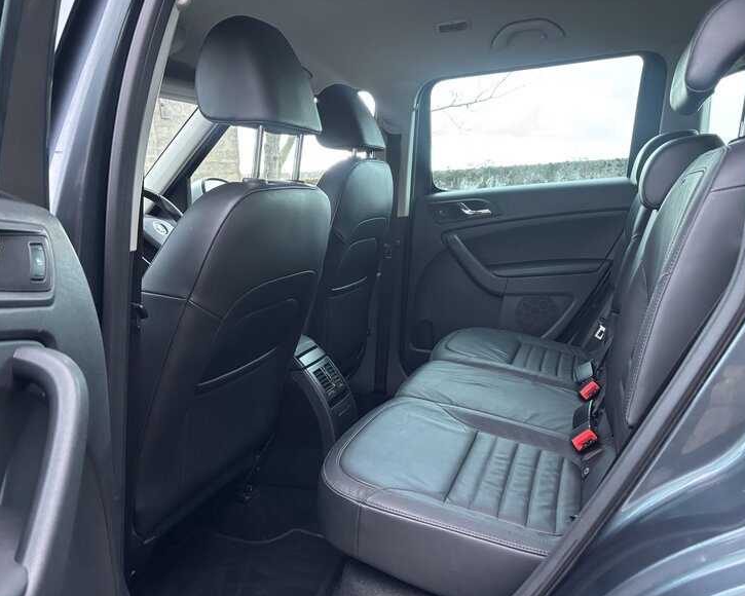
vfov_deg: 51.5
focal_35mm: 28
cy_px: 305
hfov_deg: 62.2
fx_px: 617
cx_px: 392
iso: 400
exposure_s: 1/60
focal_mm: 5.96
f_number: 1.6
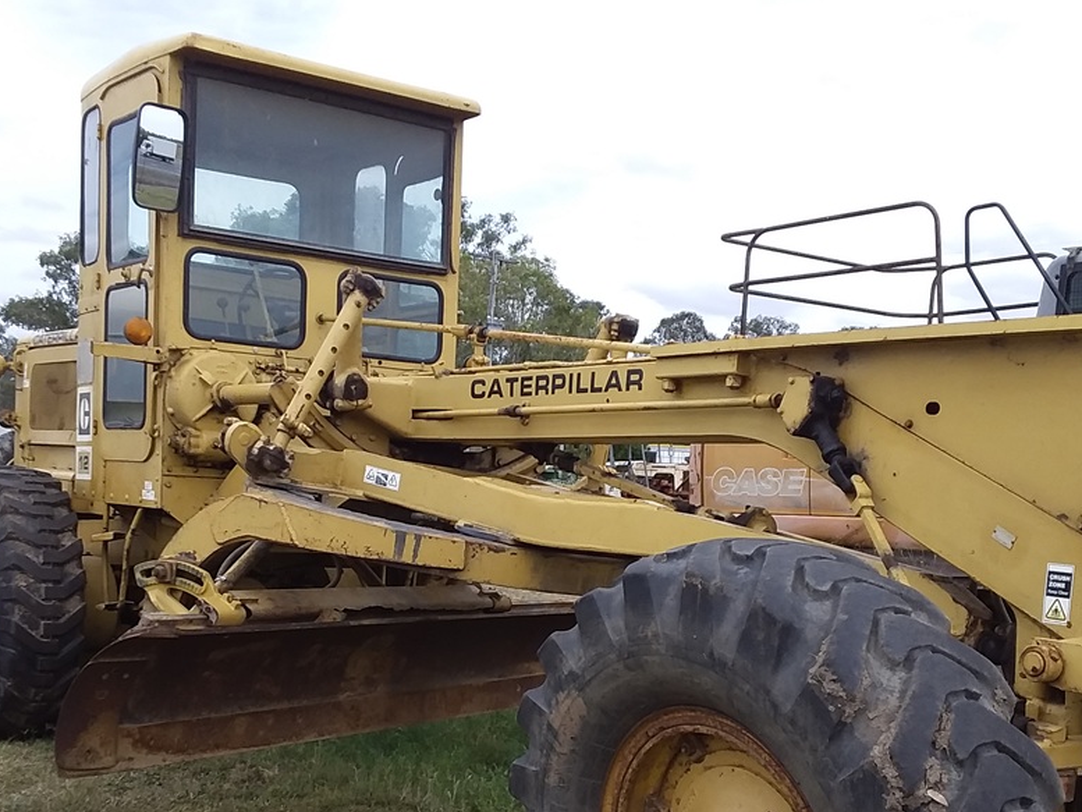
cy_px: 584
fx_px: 1469
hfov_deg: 40.4
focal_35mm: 47
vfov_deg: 30.5
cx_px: 601
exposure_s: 1/867
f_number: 1.9
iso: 40
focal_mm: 2.91
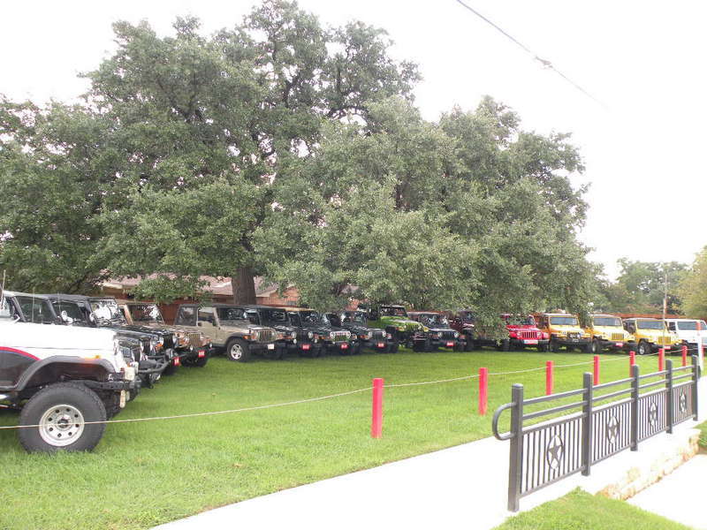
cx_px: 354
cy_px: 265
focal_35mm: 27
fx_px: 551
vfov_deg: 51.4
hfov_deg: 65.3
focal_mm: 4.7
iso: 94
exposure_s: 1/112
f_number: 3.5
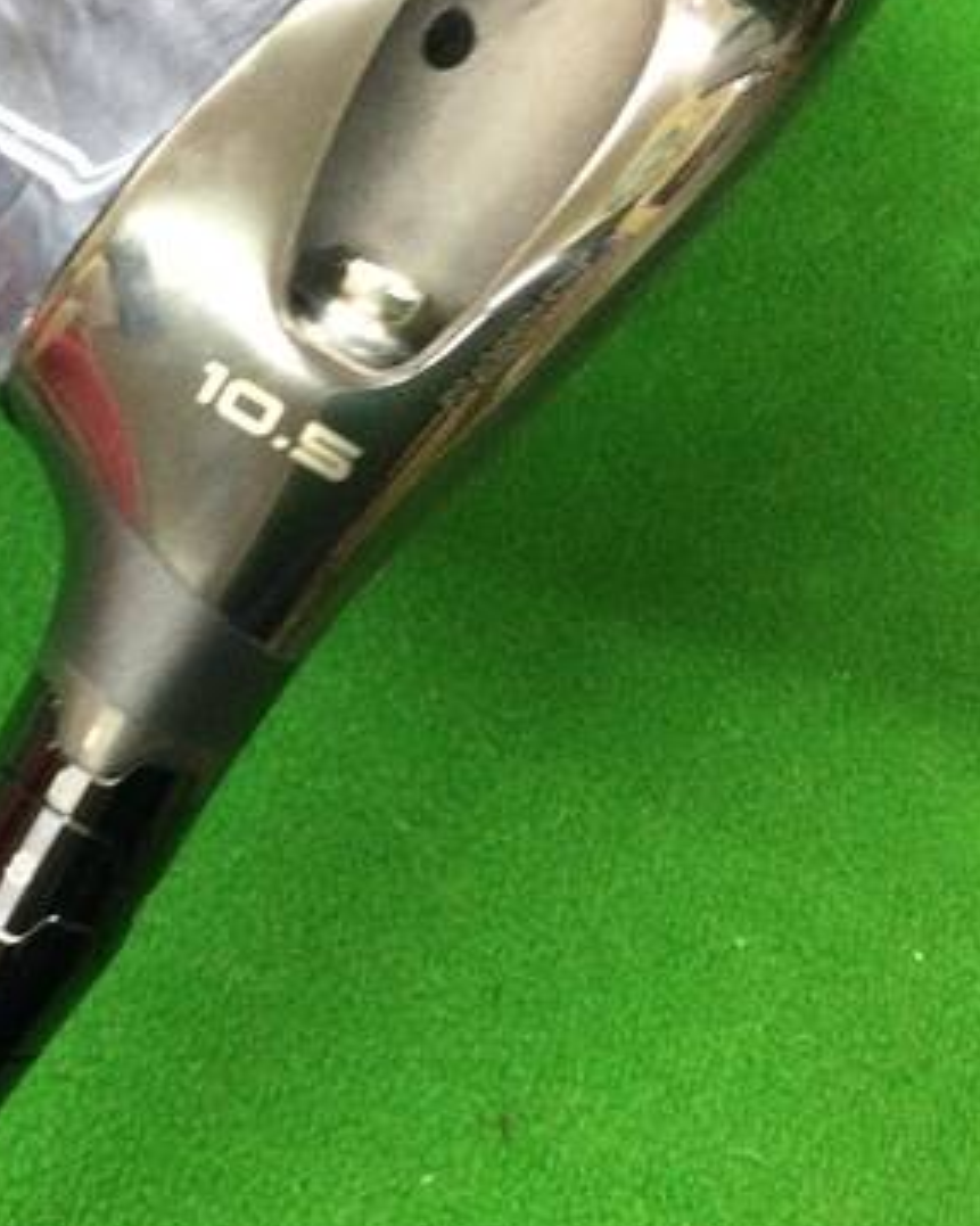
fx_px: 1959
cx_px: 174
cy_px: 567
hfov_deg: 27.4
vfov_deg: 34.7
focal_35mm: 54
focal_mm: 3.3
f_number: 2.4
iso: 160
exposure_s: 1/30
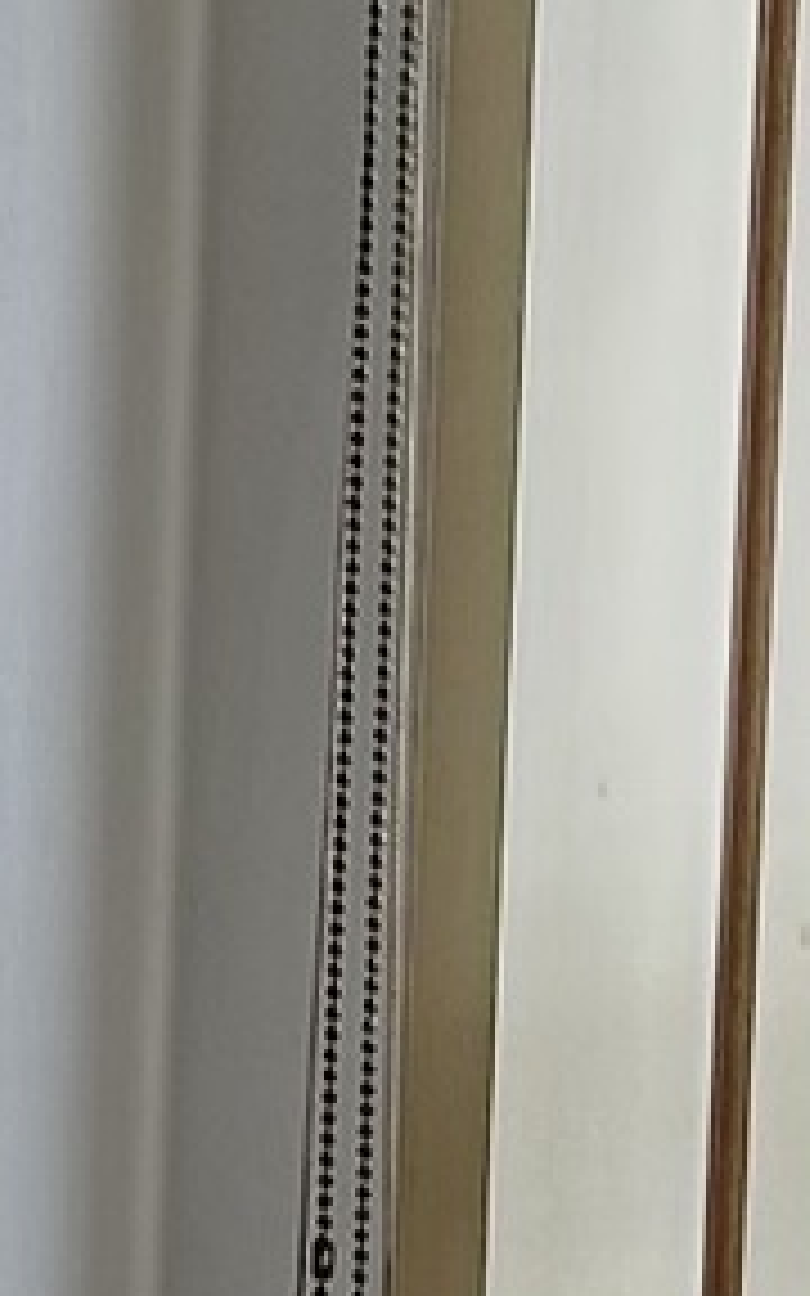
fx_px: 10384
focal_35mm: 294
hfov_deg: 4.2
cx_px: -2070
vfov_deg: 7.0
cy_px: 2367
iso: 50
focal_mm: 5.7
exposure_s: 1/121
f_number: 1.5
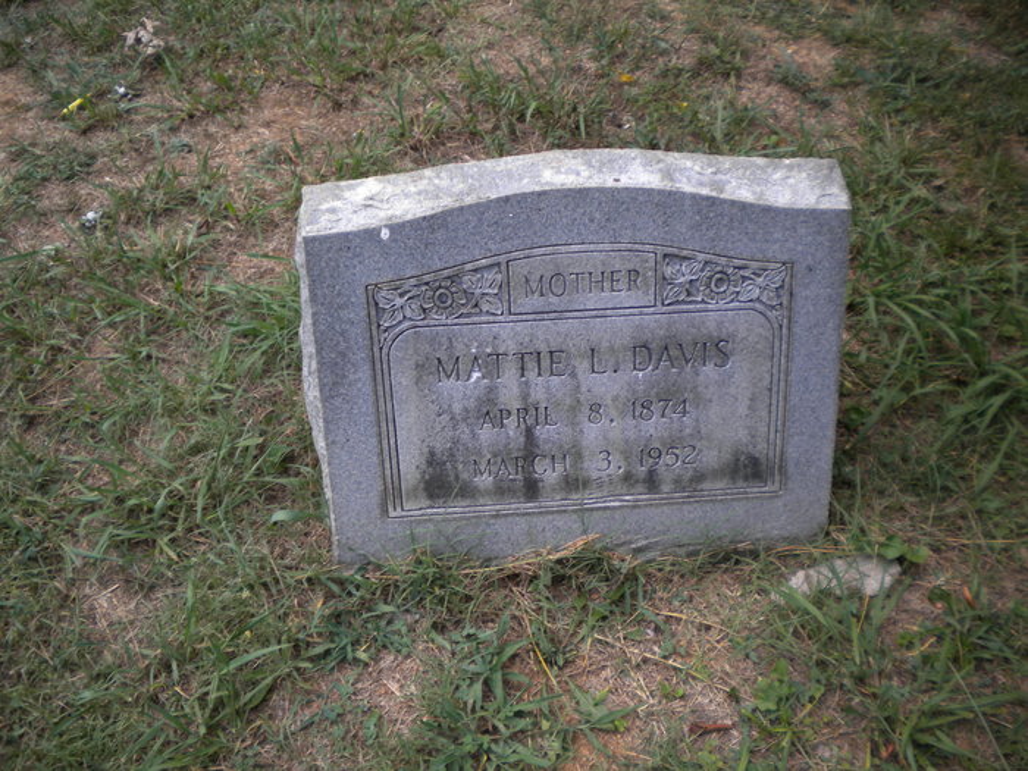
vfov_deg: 40.7
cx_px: 514
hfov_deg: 52.6
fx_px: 1039
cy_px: 386
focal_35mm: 35
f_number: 3.1
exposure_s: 1/59.5
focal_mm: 6.3
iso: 80
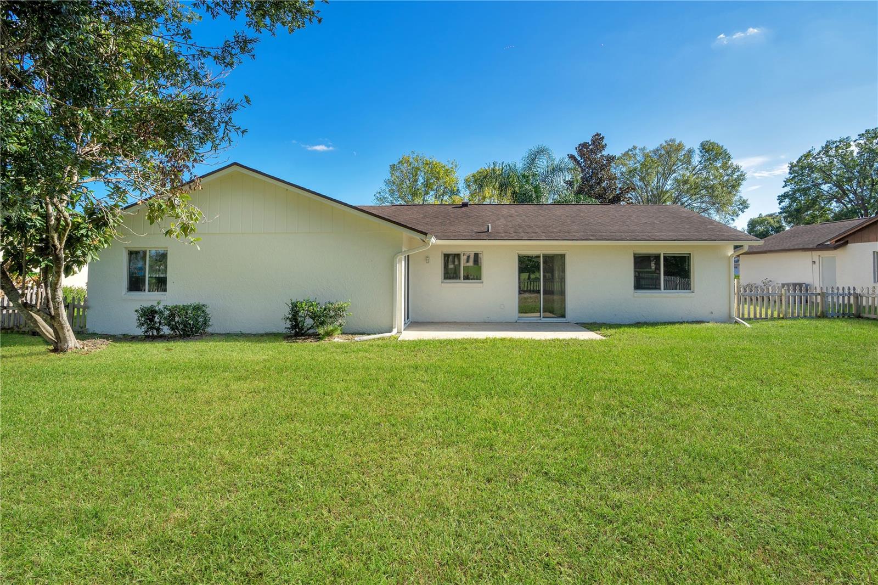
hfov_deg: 96.7
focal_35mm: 16
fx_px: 390
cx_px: 439
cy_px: 292
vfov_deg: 73.7
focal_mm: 16
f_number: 8
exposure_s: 1/250
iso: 100
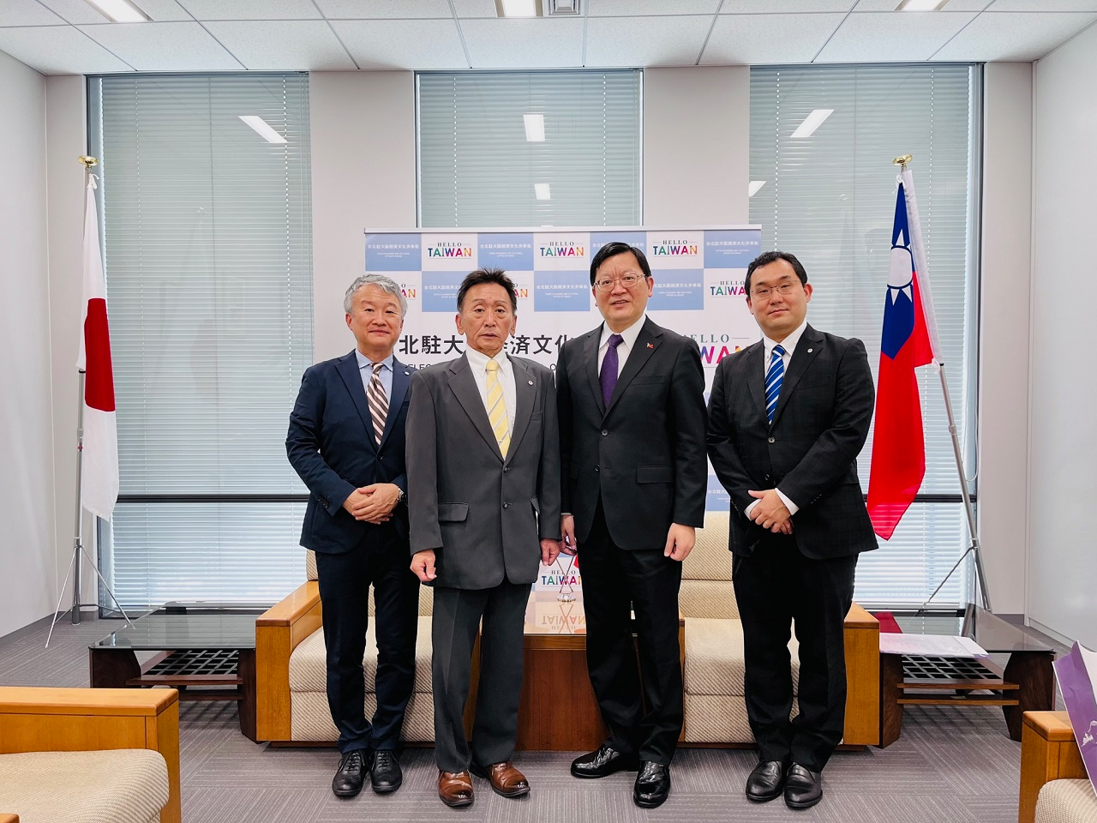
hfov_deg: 67.3
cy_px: 412
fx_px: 824
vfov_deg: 53.1
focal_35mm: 26
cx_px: 548
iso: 80
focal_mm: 5.1
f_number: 1.6
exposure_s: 1/99
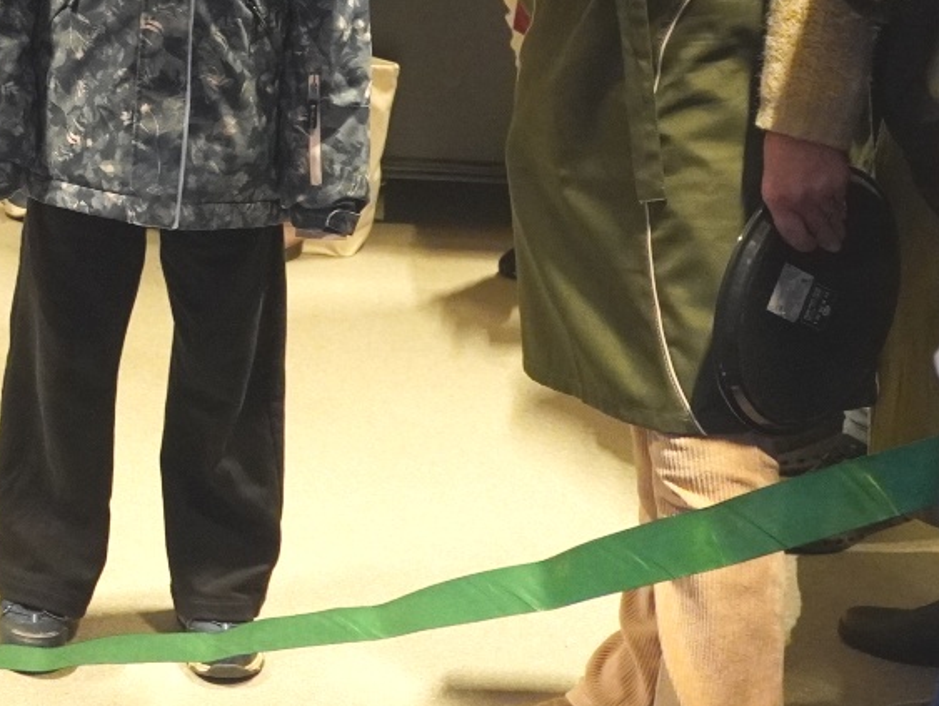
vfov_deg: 16.6
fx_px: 2364
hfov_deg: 20.5
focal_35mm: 87
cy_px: 10
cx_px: -282
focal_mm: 18.9
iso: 3200
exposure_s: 1/160
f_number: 4
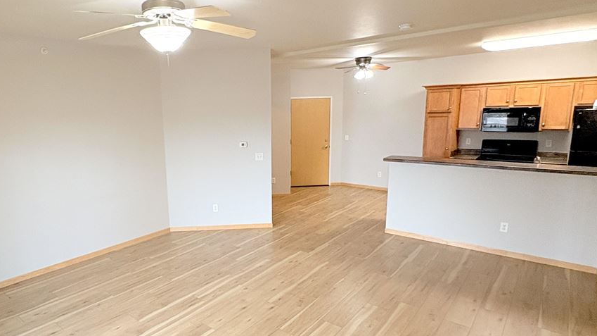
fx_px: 364
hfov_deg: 77.5
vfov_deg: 49.4
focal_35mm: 23
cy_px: 179
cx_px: 229
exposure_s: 1/120
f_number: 2.2
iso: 400
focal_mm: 2.22
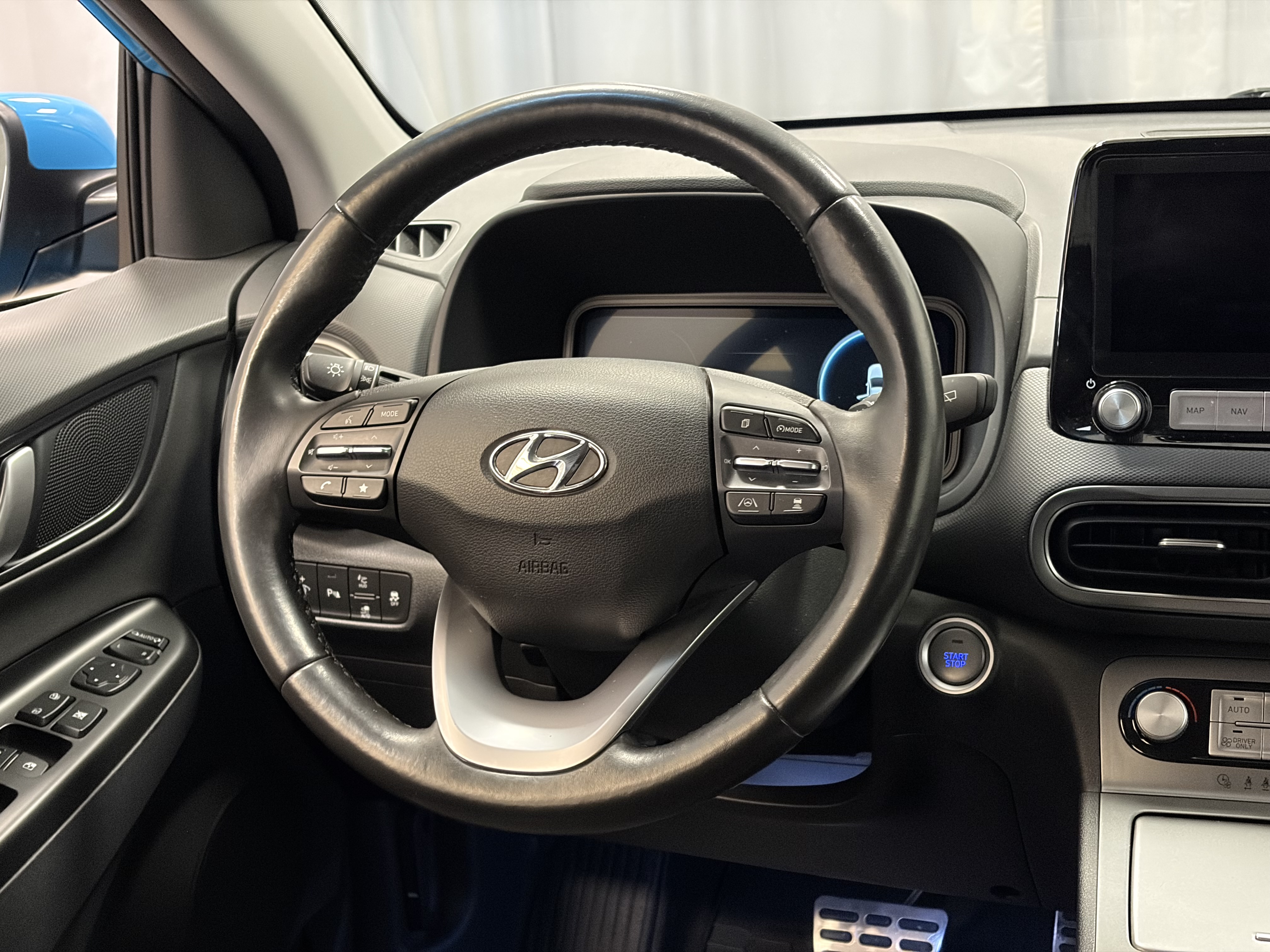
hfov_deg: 36.8
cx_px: 635
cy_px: 476
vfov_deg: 28.0
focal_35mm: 52
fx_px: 1908
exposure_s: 1/20
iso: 320
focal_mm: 5.96
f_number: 1.6
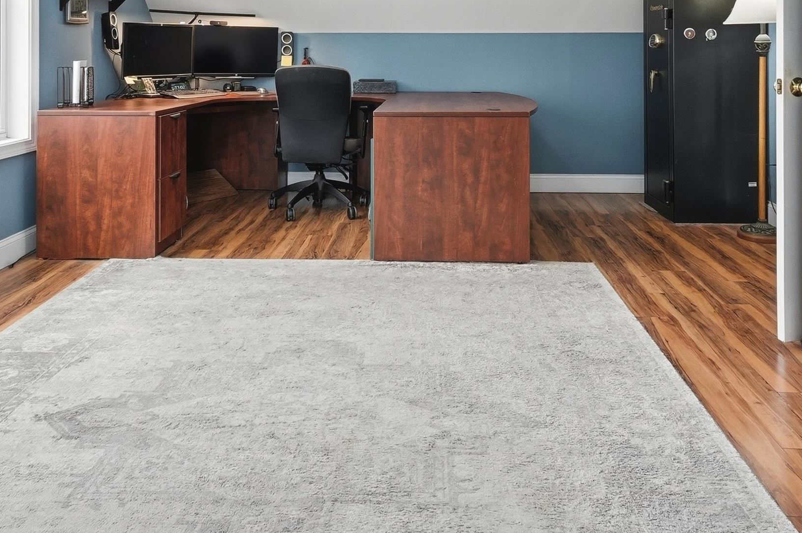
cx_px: 401
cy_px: 42
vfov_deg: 39.0
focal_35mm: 31
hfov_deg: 60.4
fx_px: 689
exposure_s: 1/500
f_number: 7.1
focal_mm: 11
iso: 800
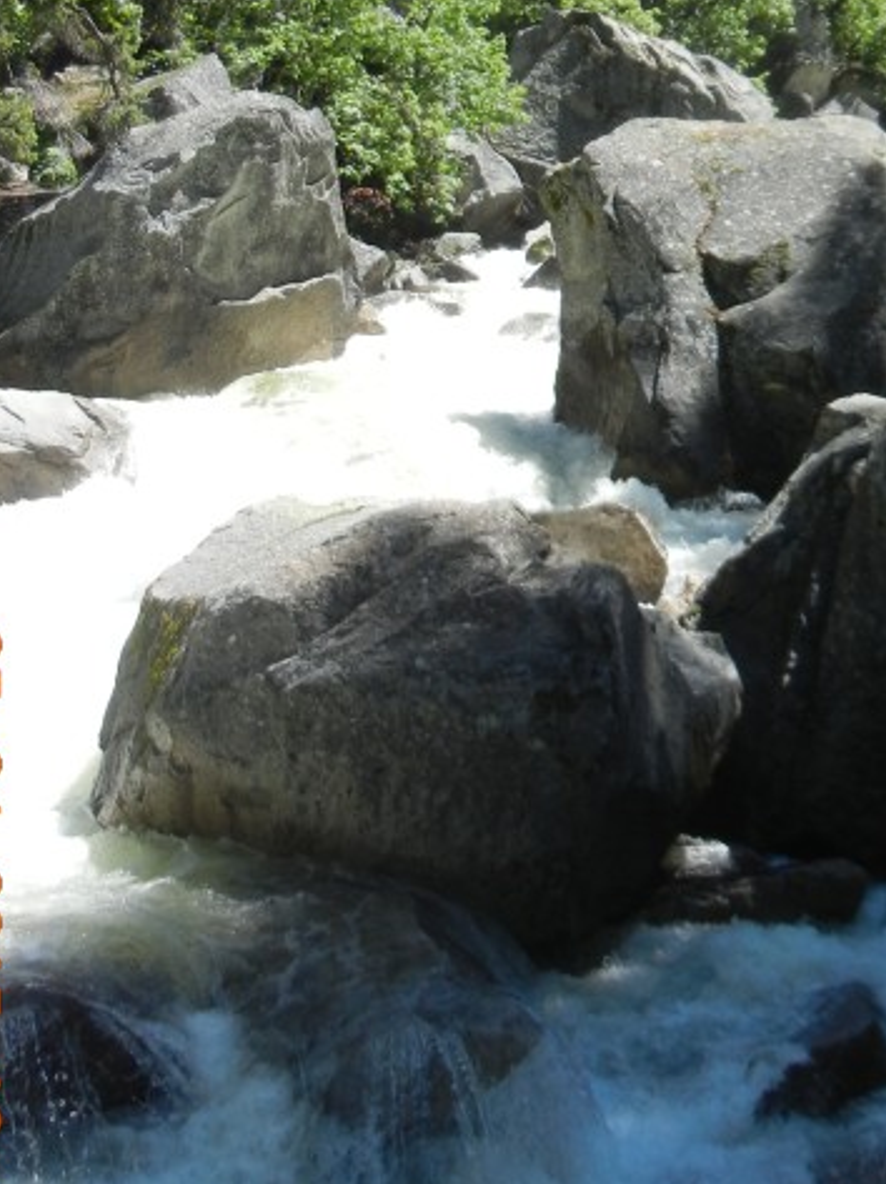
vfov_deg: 28.7
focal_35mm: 65
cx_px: 731
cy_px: 133
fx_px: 2221
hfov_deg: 22.2
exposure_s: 1/616
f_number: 3.5
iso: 160
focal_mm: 5.4
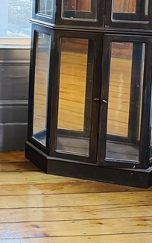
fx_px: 530
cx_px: -170
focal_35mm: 80
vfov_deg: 24.4
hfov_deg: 13.5
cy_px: -13
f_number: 1.78
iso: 400
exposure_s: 1/60
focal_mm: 6.76
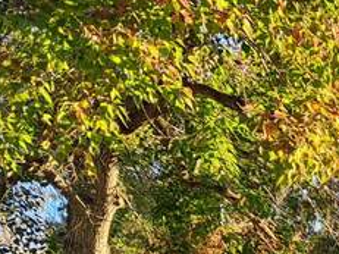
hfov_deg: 12.5
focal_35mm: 133
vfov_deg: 9.8
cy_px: 611
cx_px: 735
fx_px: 1302
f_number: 1.8
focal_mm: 5.23
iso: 50
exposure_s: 1/256
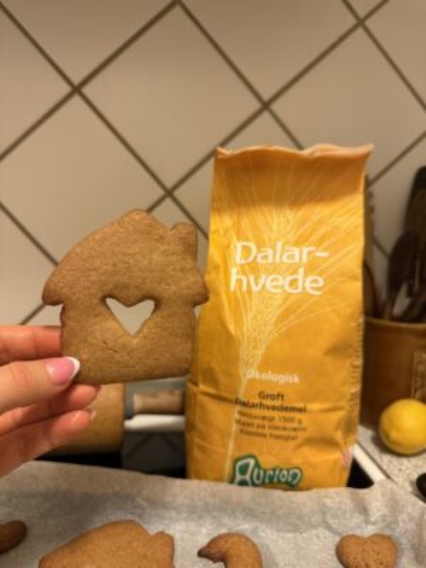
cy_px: 284
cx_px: 213
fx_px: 394
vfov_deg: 71.6
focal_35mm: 24
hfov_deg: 56.8
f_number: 1.78
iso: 200
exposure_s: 1/50
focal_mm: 6.76
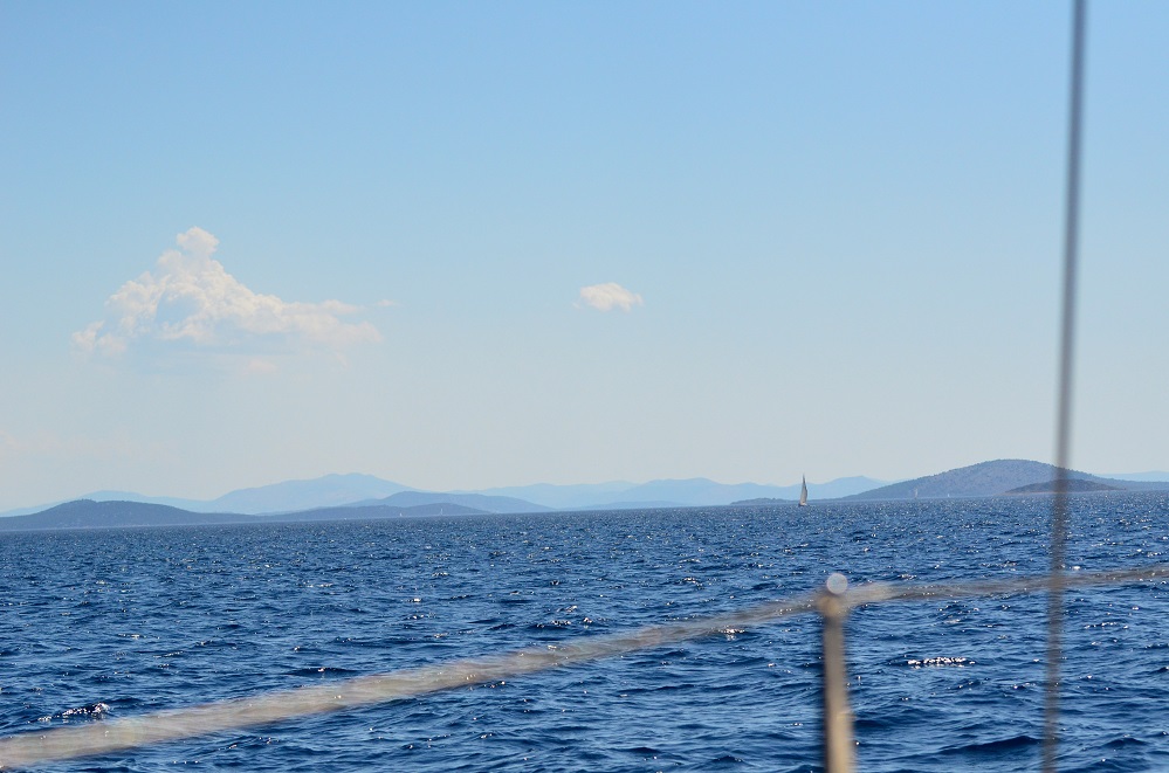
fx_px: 3401
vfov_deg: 13.0
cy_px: 386
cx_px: 584
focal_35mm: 105
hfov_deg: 19.5
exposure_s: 1/8000
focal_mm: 70
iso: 900
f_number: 5.6
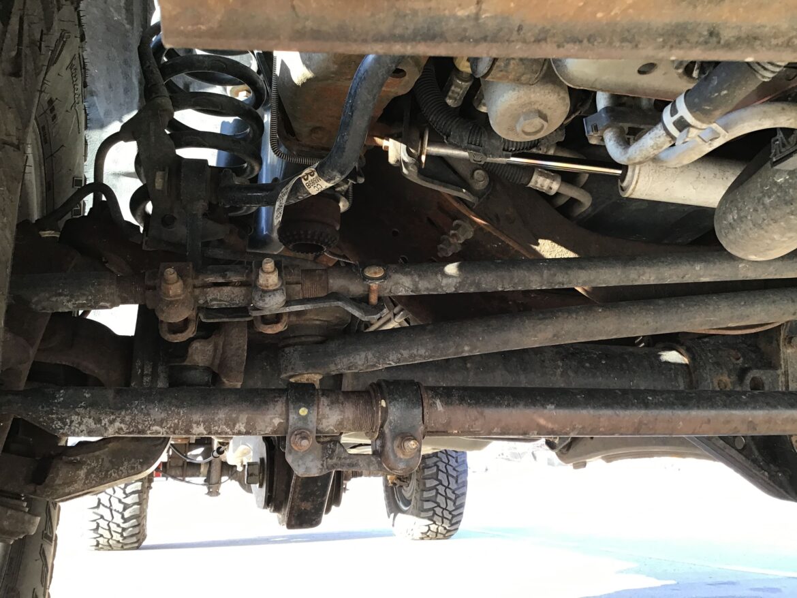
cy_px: 299
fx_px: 714
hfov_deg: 58.3
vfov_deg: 45.5
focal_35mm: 31
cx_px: 398
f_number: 2.4
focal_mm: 3.3
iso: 25
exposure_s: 1/30
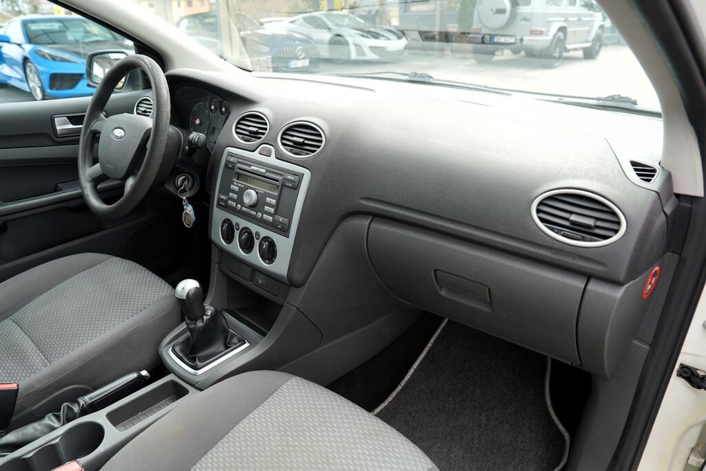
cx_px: 353
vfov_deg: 53.1
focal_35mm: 24
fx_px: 471
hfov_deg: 73.7
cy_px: 236
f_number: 4.5
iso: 100
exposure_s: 1/80
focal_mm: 24
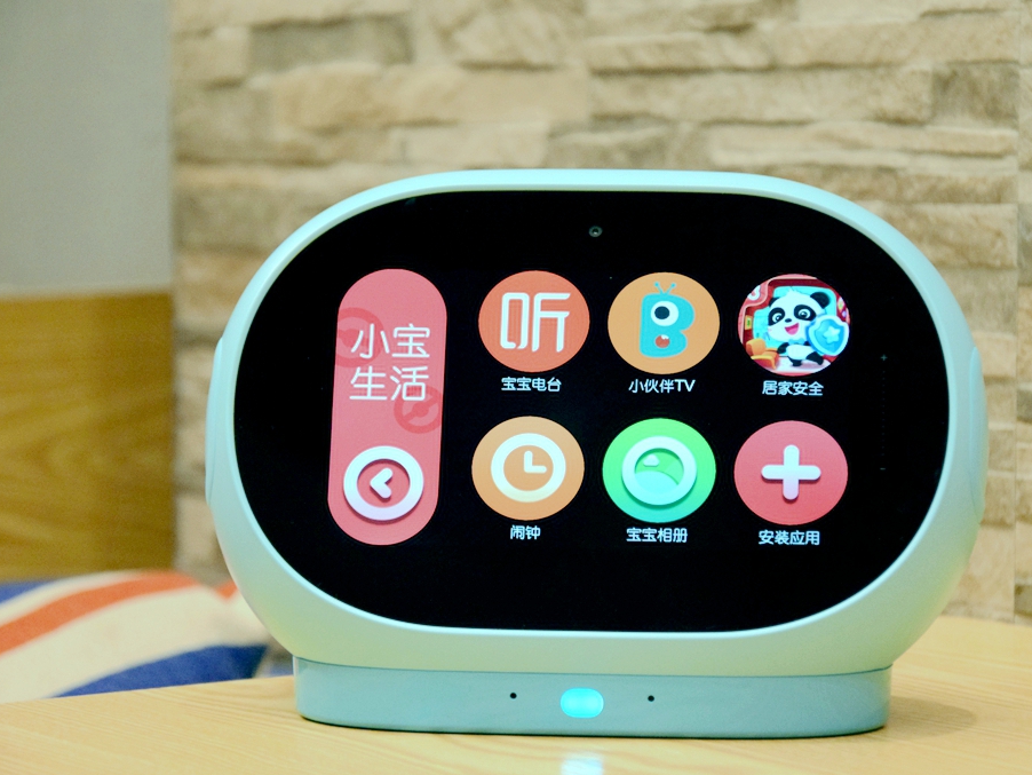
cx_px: 541
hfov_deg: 15.0
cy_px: 389
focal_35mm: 131
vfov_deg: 11.3
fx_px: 3907
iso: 2200
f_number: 5.3
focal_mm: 80
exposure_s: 1/60
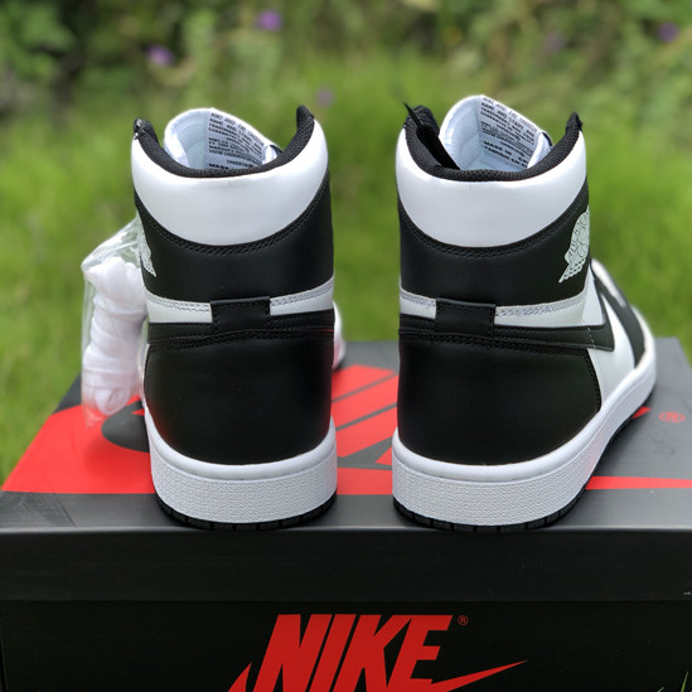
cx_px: 387
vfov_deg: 27.7
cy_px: 345
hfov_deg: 27.7
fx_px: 1402
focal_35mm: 62
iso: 16
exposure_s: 1/432
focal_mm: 6
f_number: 2.4
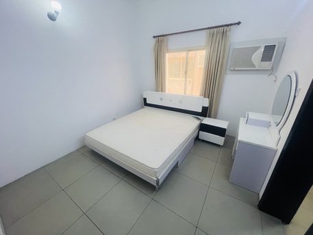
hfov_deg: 106.2
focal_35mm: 13
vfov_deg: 89.9
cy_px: 118
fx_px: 118
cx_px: 156
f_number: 1.8
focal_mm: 1.57
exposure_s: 1/100
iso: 160
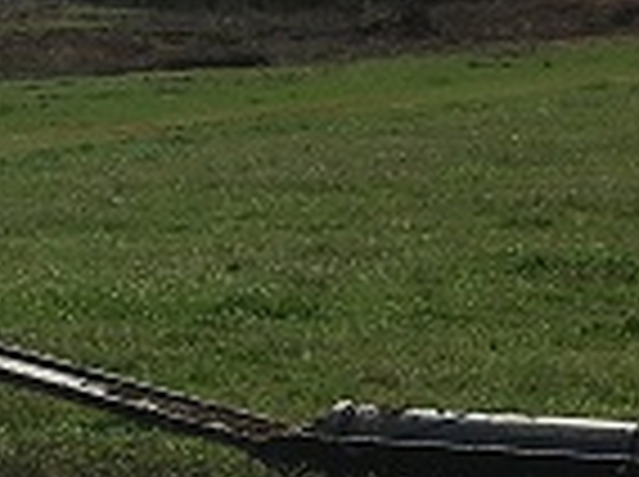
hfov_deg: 13.0
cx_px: -99
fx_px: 2746
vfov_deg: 9.9
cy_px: 317
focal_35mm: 149
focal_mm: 4.15
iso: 25
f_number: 2.2
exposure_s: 1/4274
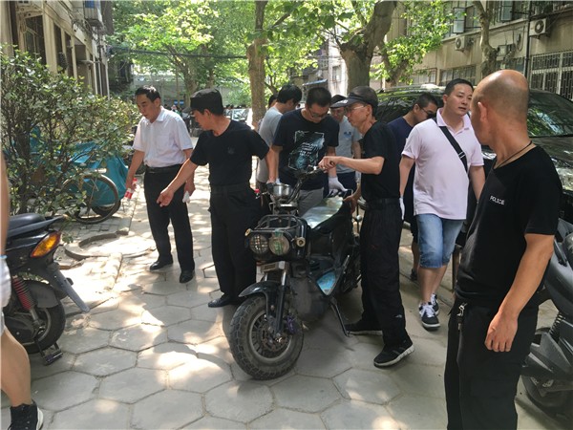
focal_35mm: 29
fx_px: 480
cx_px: 286
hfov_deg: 61.7
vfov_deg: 48.2
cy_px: 215
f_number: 2.2
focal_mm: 4.15
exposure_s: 1/33
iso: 25
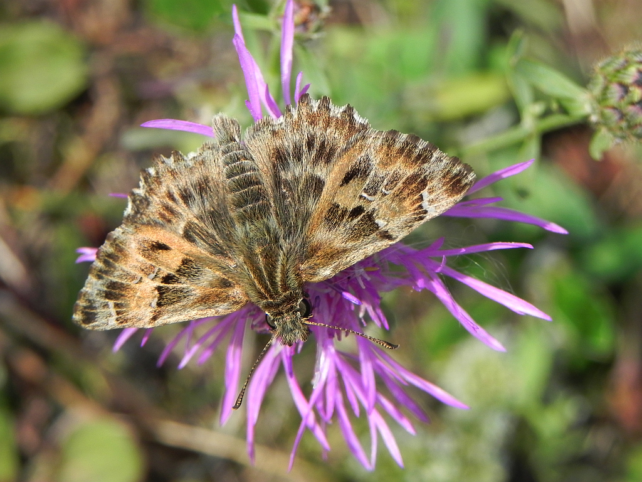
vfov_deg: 14.1
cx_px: 321
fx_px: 1947
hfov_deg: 18.7
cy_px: 241
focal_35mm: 105
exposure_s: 1/510
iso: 160
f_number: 5
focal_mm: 18.8
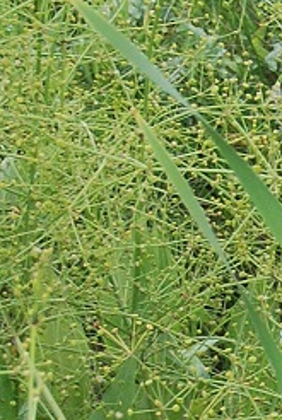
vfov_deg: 5.7
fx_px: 4200
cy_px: 578
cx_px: 620
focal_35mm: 359
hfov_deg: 3.8
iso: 200
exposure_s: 1/60
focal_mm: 38
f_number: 4.5
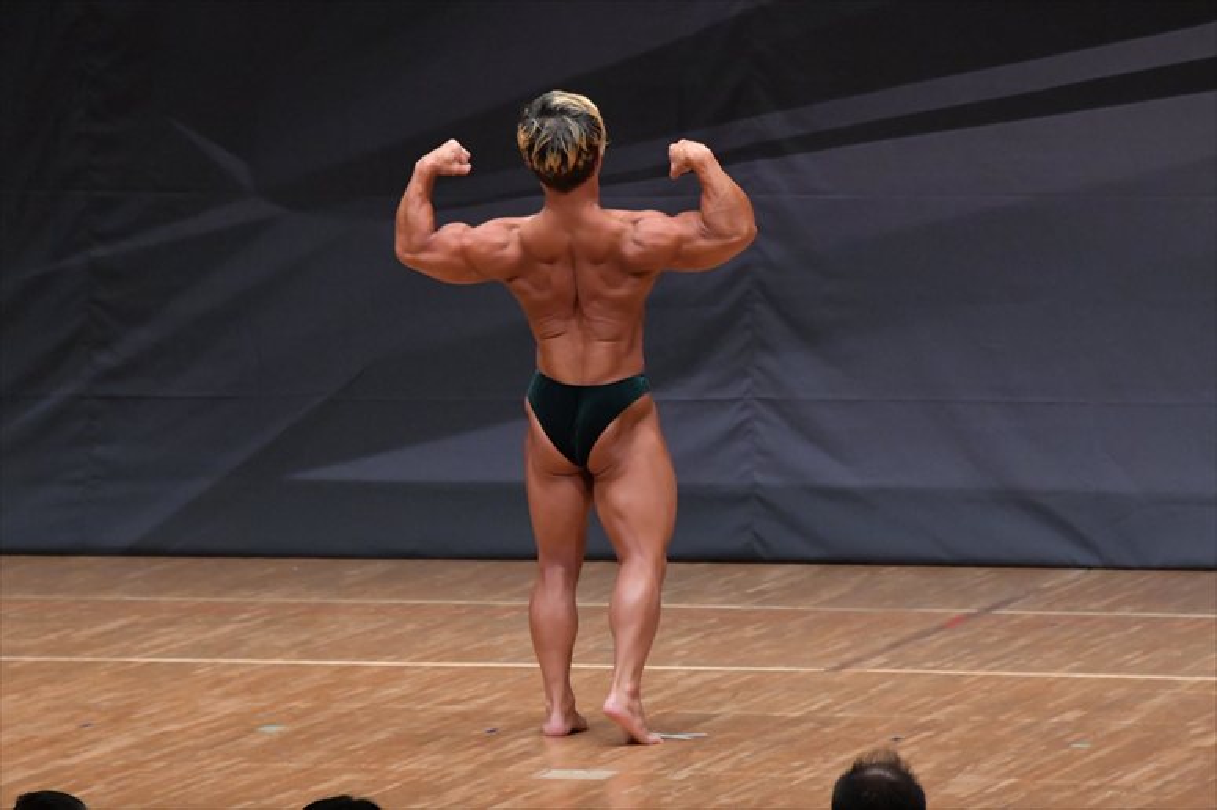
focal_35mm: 300
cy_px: 405
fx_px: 10137
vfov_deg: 4.6
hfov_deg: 6.9
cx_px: 608
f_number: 5.6
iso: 6400
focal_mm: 200
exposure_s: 1/400
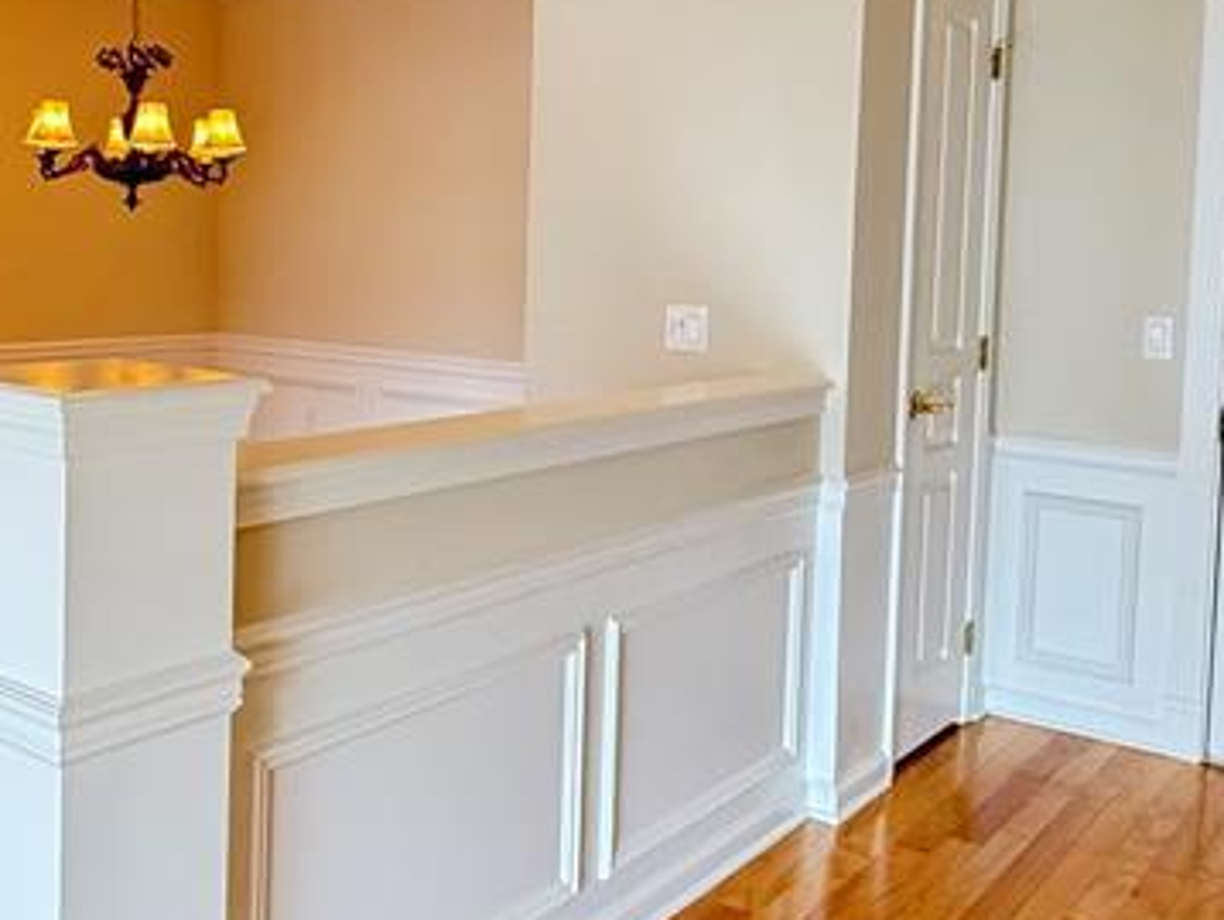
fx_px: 1415
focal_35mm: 40
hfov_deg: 46.1
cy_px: 304
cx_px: 410
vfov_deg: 35.6
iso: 500
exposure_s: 1/60
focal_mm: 2.22
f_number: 2.2
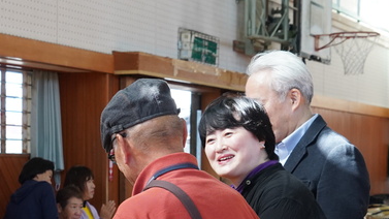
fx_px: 1145
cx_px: 41
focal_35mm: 111
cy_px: 240
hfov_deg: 19.0
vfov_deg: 10.8
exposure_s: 1/250
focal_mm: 50
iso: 2500
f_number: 7.1
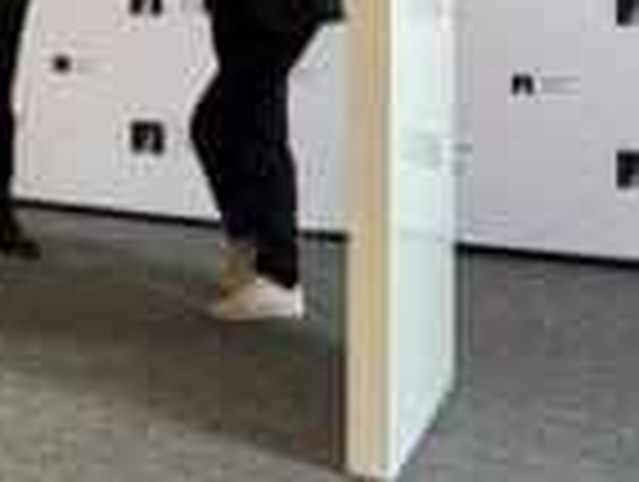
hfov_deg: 28.1
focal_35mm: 59
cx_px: -144
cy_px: -61
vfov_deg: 23.2
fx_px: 1091
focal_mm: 6.76
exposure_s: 1/100
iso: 100
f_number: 1.78
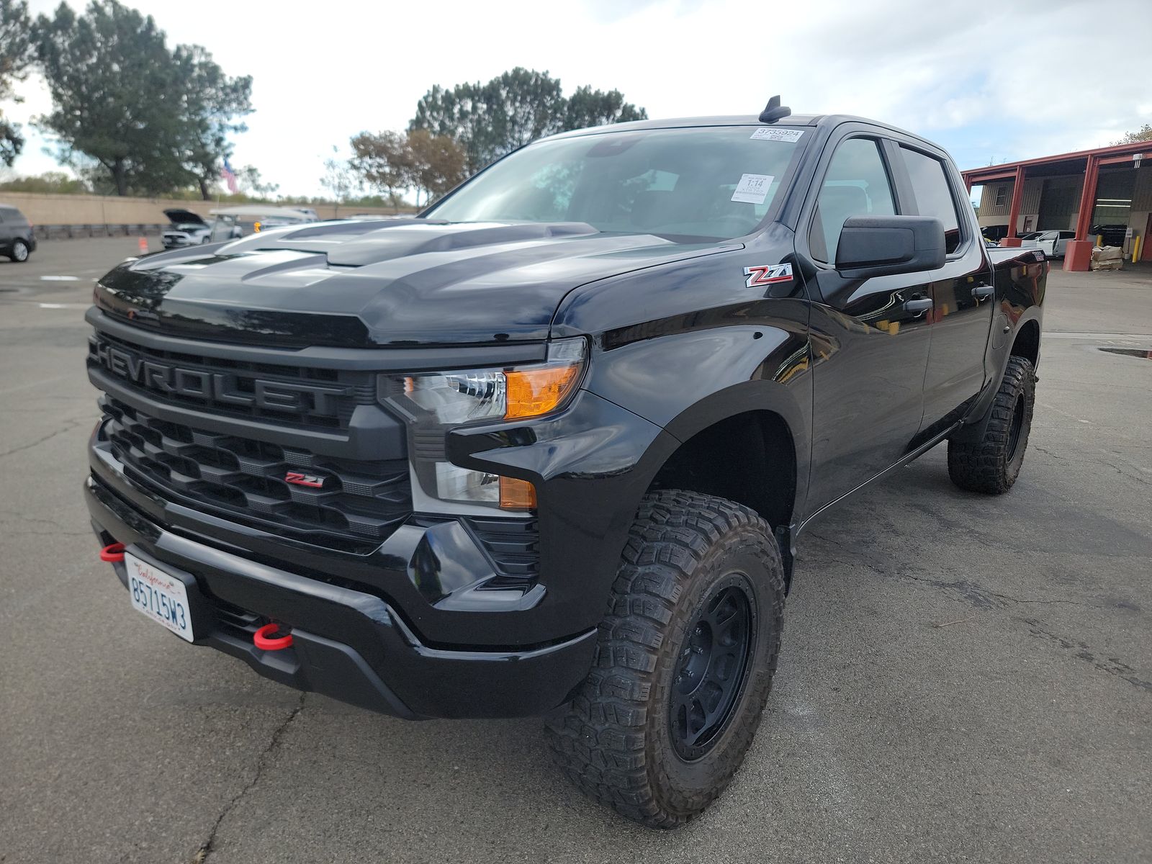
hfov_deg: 71.6
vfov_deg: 56.8
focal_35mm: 24
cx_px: 576
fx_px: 799
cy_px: 432
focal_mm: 6.7
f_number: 1.8
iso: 50
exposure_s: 1/369
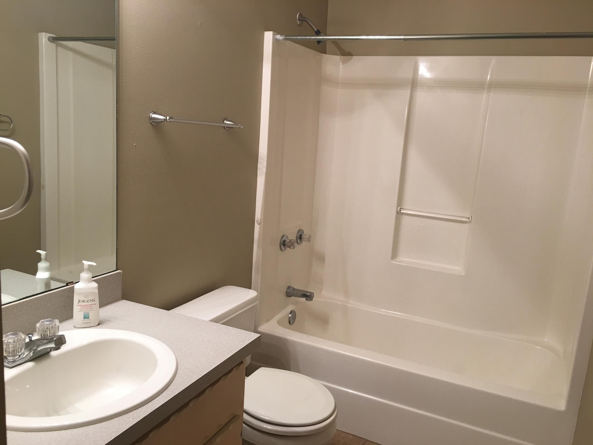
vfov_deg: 48.2
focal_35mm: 29
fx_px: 497
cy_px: 222
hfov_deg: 61.7
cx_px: 296
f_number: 2.2
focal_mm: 4.15
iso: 32
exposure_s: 1/15
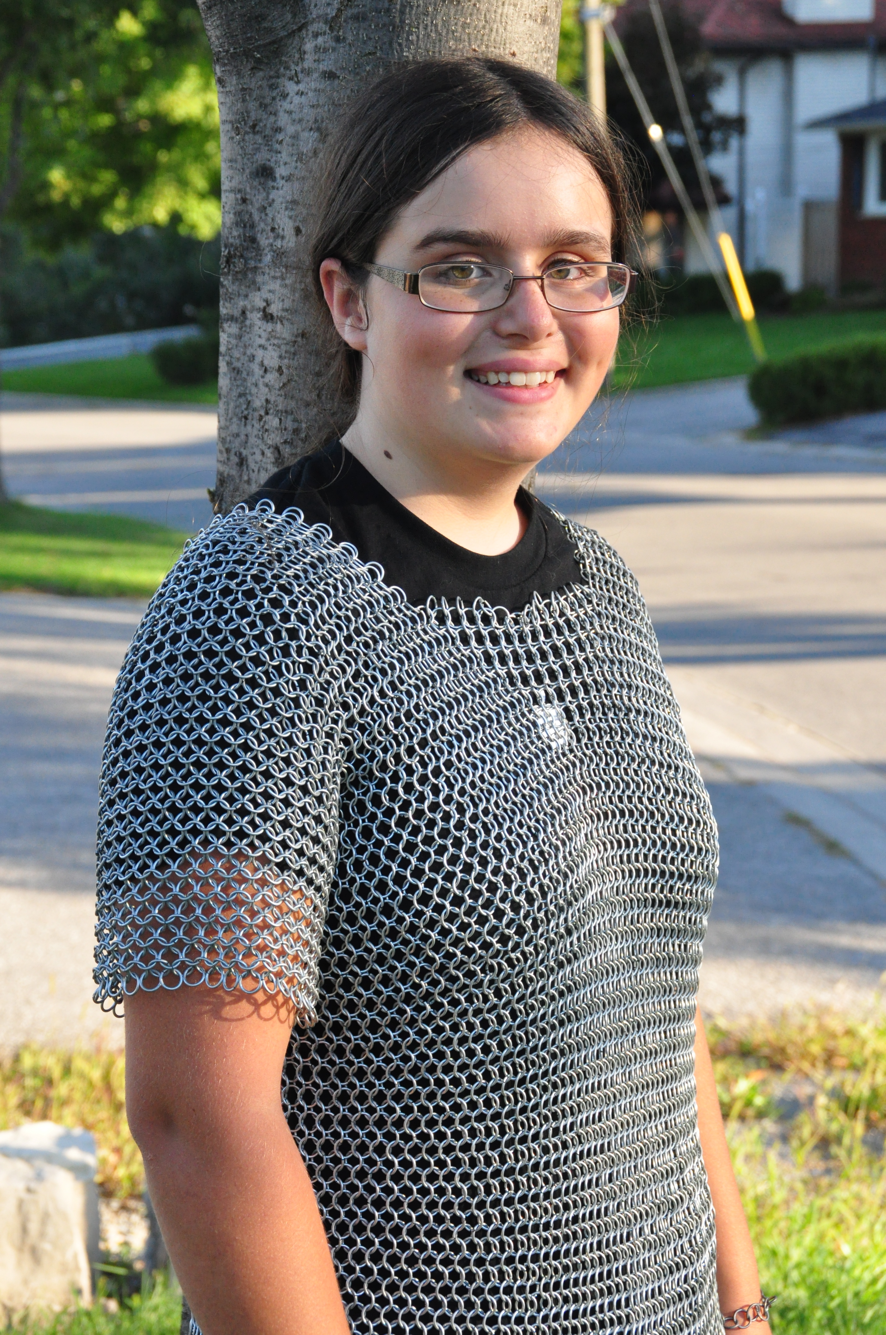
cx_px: 443
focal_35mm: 75
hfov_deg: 18.1
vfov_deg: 27.0
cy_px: 668
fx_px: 2776
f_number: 10
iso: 1250
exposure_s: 1/400
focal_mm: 50
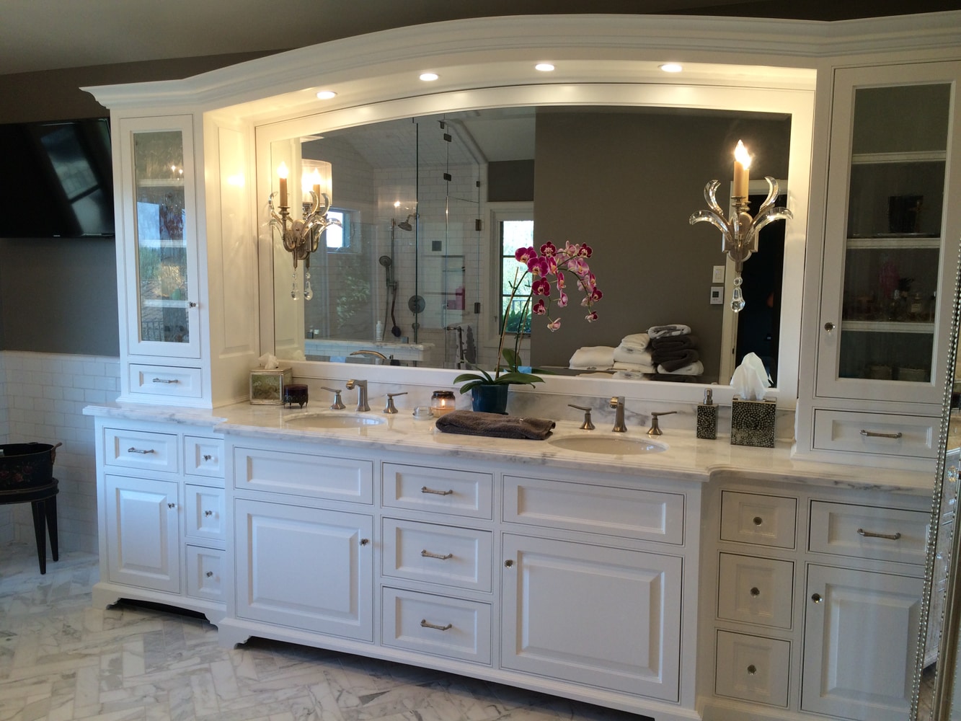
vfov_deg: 48.2
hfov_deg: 61.7
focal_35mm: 29
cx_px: 480
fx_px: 805
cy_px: 360
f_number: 2.2
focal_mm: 4.15
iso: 64
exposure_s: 1/120
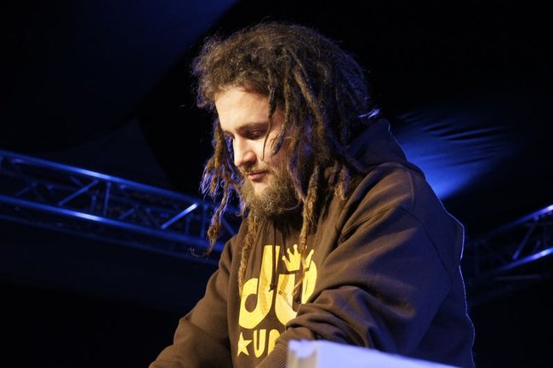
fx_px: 1036
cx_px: 276
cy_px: 184
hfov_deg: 29.9
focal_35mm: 68
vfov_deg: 20.1
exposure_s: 1/80
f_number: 4
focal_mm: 45
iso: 1600
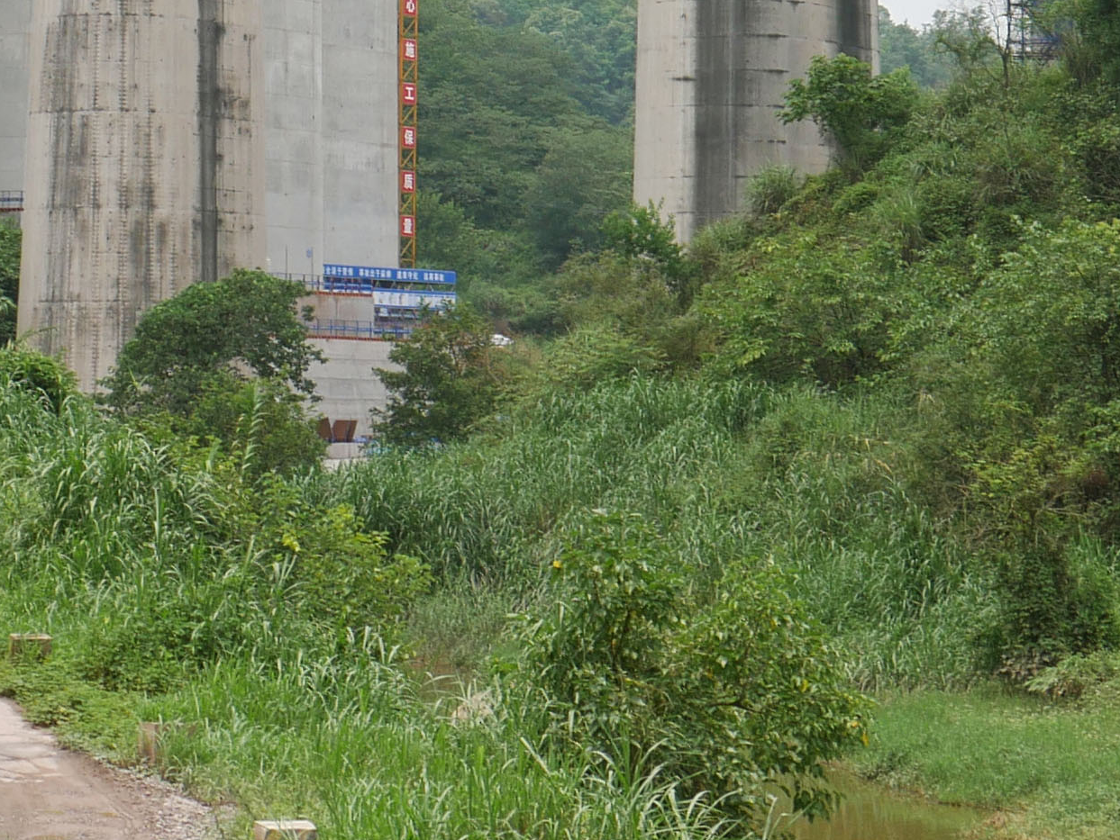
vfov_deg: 10.9
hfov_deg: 14.8
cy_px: -228
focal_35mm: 133
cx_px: 596
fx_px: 4304
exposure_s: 1/320
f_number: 8
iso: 200
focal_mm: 18
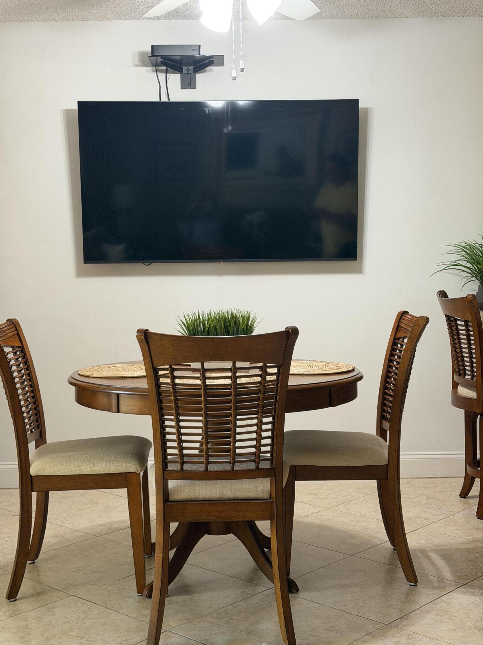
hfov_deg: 30.3
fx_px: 893
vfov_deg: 39.7
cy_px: 322
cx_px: 242
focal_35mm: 48
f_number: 1.78
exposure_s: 1/40
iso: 250
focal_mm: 6.76
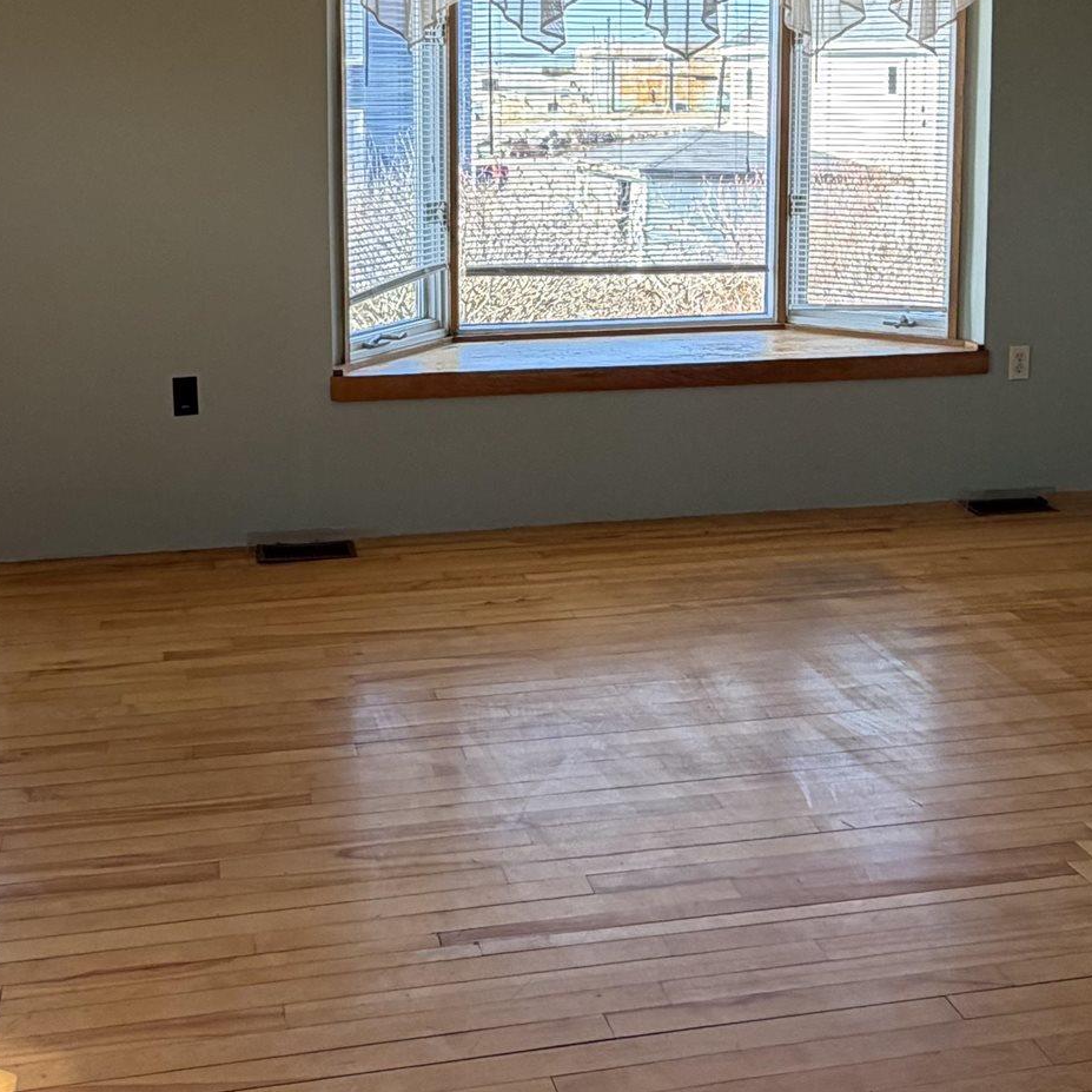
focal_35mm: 41
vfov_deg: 39.2
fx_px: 1463
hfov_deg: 40.8
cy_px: 207
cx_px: 455
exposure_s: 1/121
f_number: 2.2
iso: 100
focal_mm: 2.22
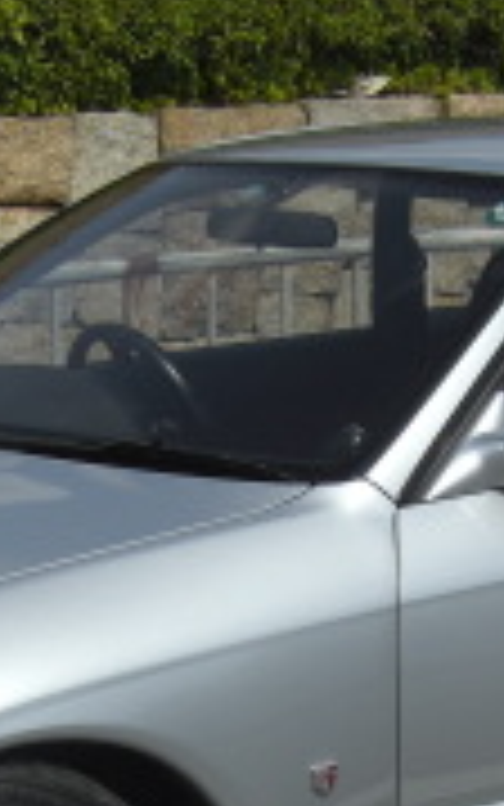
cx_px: 266
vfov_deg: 14.4
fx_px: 3162
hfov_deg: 9.1
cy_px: 675
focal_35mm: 144
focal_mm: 7.9
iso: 80
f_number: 8
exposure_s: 1/320
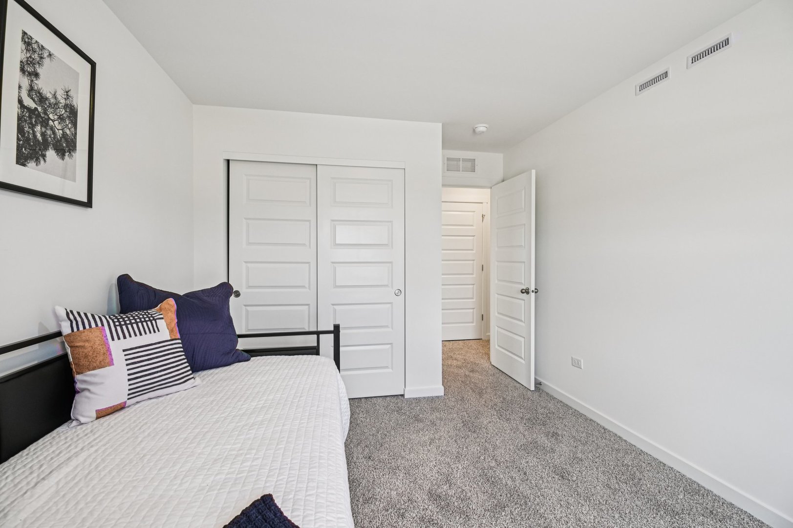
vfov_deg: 77.3
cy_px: 264
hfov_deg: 100.4
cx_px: 396
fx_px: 330
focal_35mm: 15
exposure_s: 1/15
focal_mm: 10
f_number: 8
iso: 160
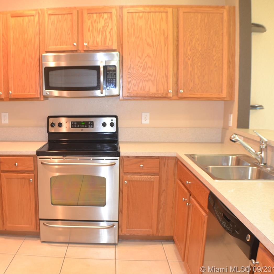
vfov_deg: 39.2
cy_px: 135
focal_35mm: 43
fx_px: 385
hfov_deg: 38.4
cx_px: 75
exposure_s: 1
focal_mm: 22
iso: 100
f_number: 5
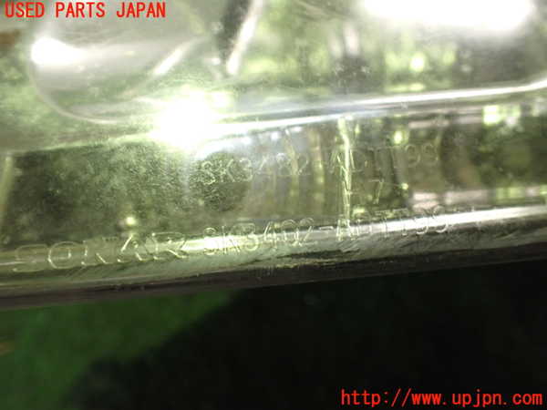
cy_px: 205
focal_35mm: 30
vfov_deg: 46.8
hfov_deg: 60.0
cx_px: 274
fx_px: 474
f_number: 2.3
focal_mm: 5.4
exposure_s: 1/60
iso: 800
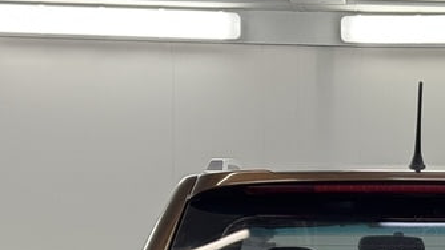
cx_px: 428
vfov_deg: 8.3
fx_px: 1664
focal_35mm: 141
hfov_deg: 15.0
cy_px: 429
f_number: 1.78
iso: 64
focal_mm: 6.76
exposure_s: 1/100
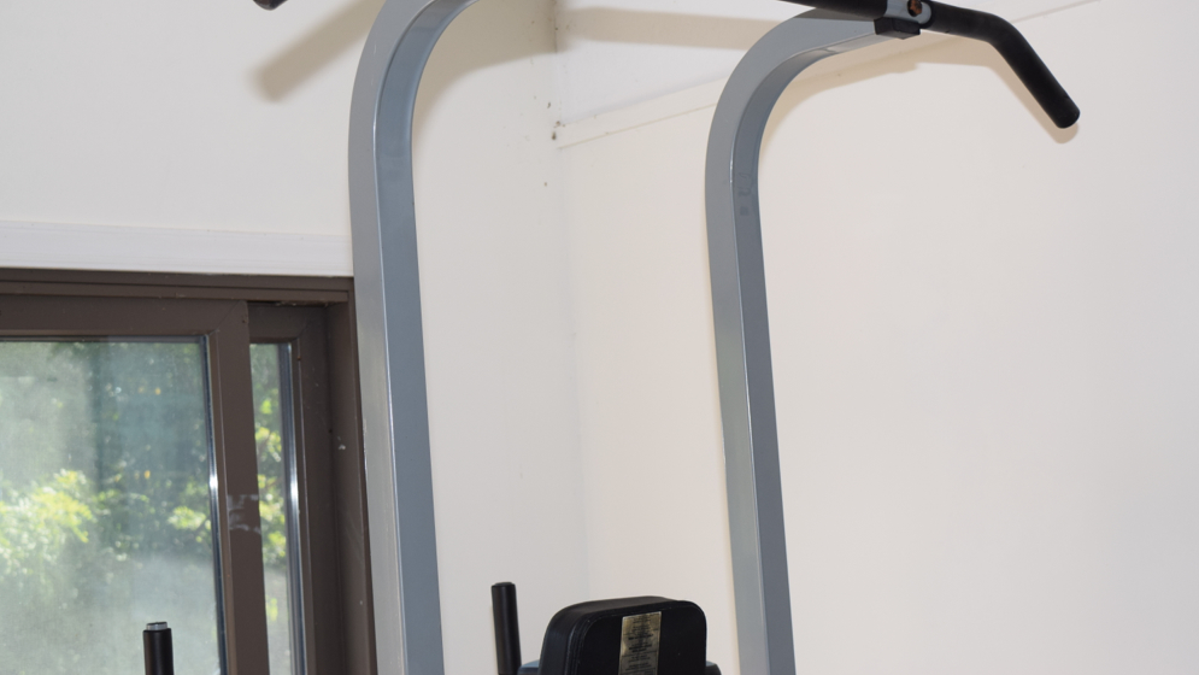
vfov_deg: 20.0
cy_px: 280
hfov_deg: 34.9
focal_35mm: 60
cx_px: 599
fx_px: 1908
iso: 400
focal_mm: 38
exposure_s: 1/125
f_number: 5.6
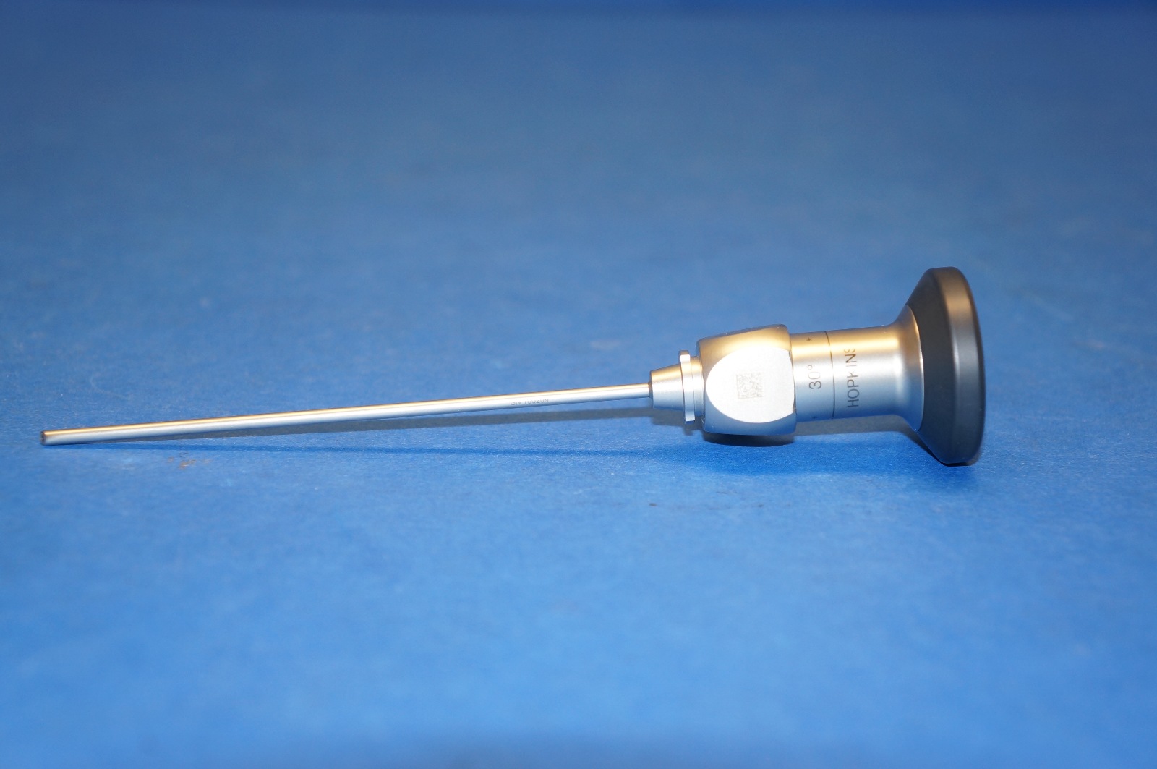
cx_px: 578
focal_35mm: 63
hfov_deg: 31.9
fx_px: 2022
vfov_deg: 21.5
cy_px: 384
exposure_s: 1/60
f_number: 4.5
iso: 400
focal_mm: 42
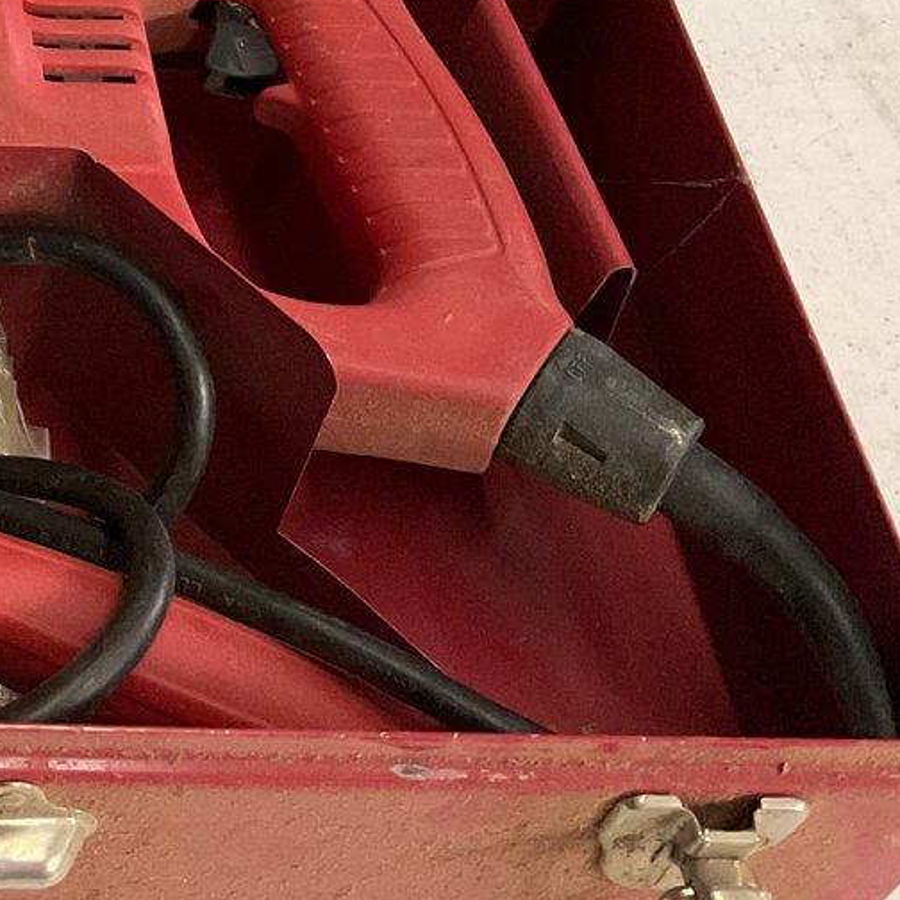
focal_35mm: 77
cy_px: -99
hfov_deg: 20.0
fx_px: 2265
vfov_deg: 21.3
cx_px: -371
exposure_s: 1/60
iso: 250
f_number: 1.8
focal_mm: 3
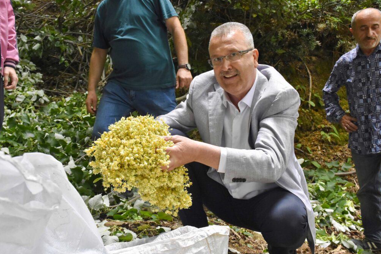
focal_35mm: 42
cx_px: 188
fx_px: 439
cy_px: 129
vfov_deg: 32.2
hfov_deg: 46.9
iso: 3200
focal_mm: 27
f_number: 7.1
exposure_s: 1/200
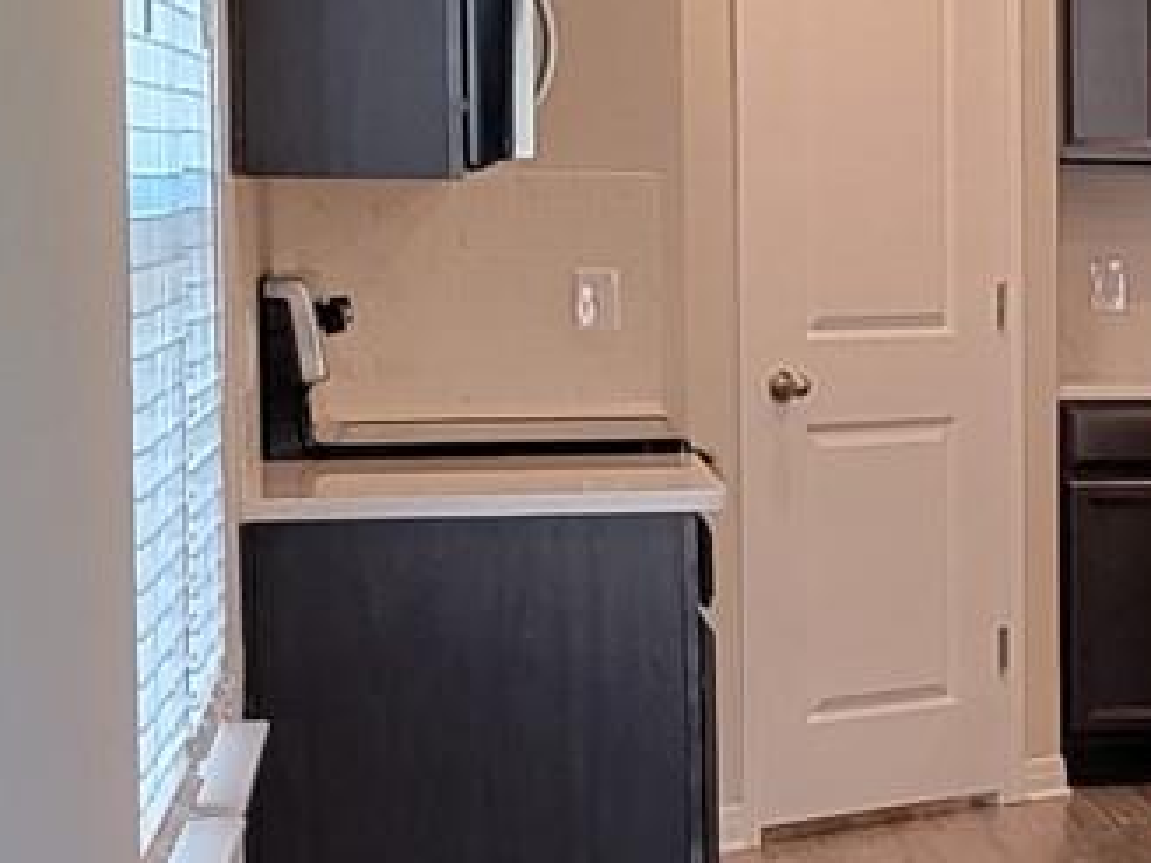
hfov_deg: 11.4
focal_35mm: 150
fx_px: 4988
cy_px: 386
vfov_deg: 9.9
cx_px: 2548
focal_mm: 6.7
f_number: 1.8
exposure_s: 1/120
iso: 320
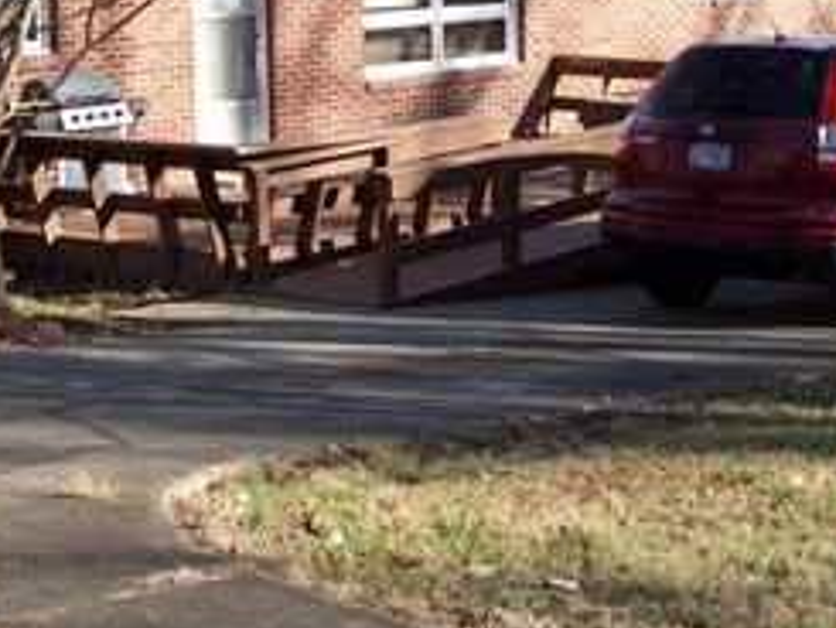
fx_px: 2271
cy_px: 7
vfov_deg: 15.5
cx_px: 283
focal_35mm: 94
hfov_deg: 20.8
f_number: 2.7
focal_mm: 6
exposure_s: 1/446
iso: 80
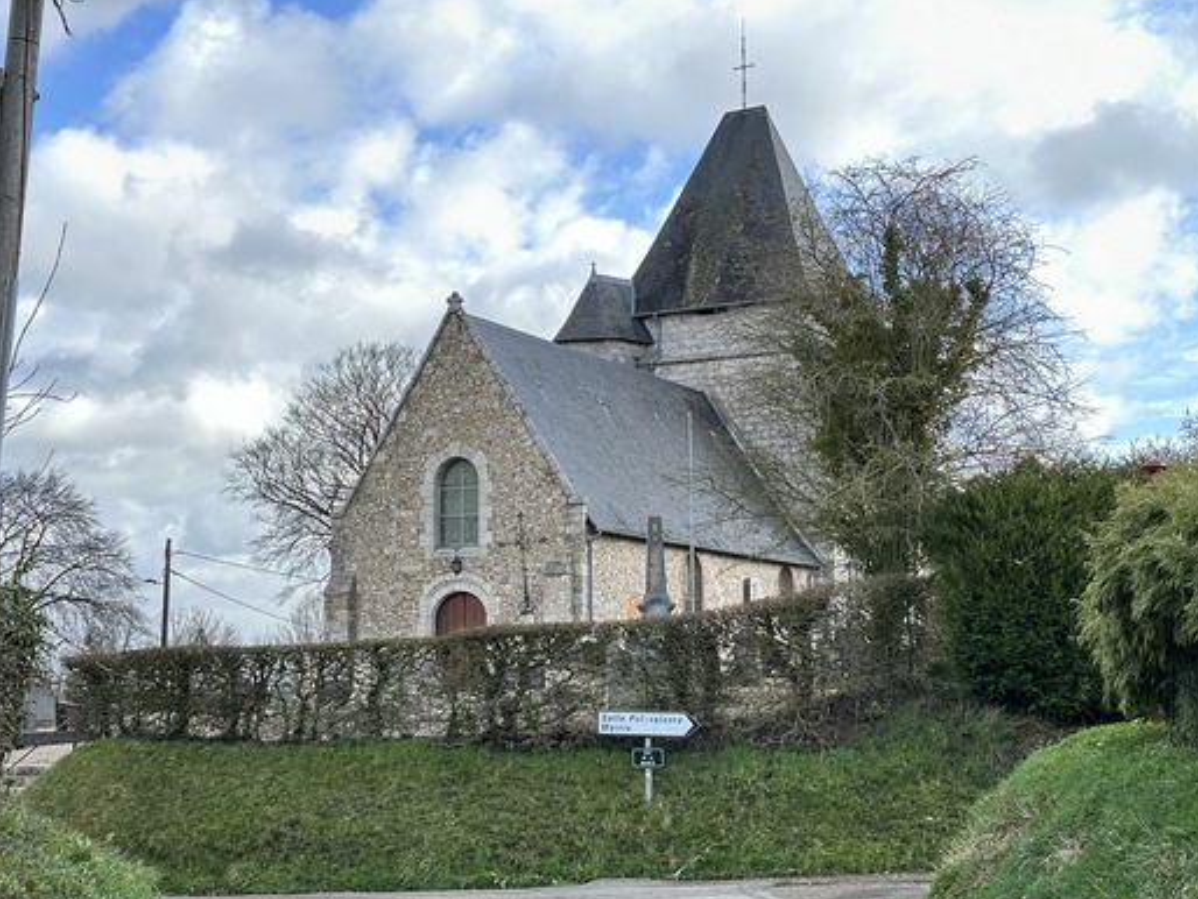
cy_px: 477
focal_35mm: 56
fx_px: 1939
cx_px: 643
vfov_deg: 26.1
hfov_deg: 34.3
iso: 64
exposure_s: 1/484
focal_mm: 6.86
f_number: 1.78
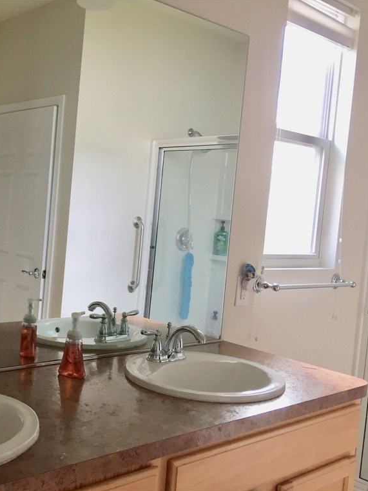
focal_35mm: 39
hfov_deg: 35.2
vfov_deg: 47.9
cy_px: 246
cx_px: 55
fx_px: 553
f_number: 2.2
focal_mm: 4.15
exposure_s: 1/30
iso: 32
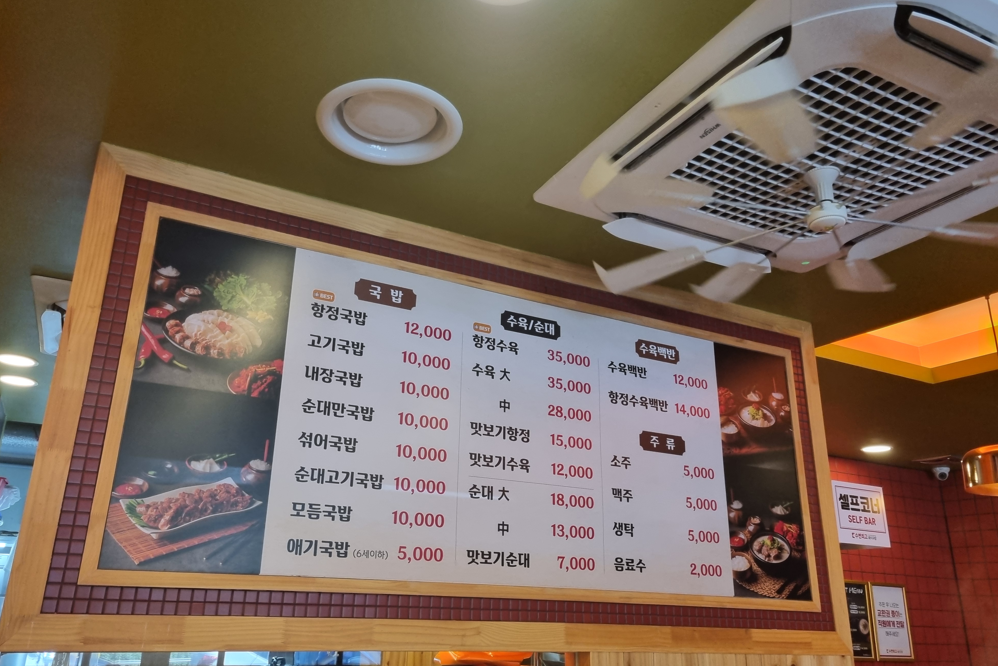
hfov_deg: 65.5
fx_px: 776
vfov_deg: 46.4
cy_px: 333
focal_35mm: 28
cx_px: 486
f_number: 1.8
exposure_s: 1/120
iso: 250
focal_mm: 5.4
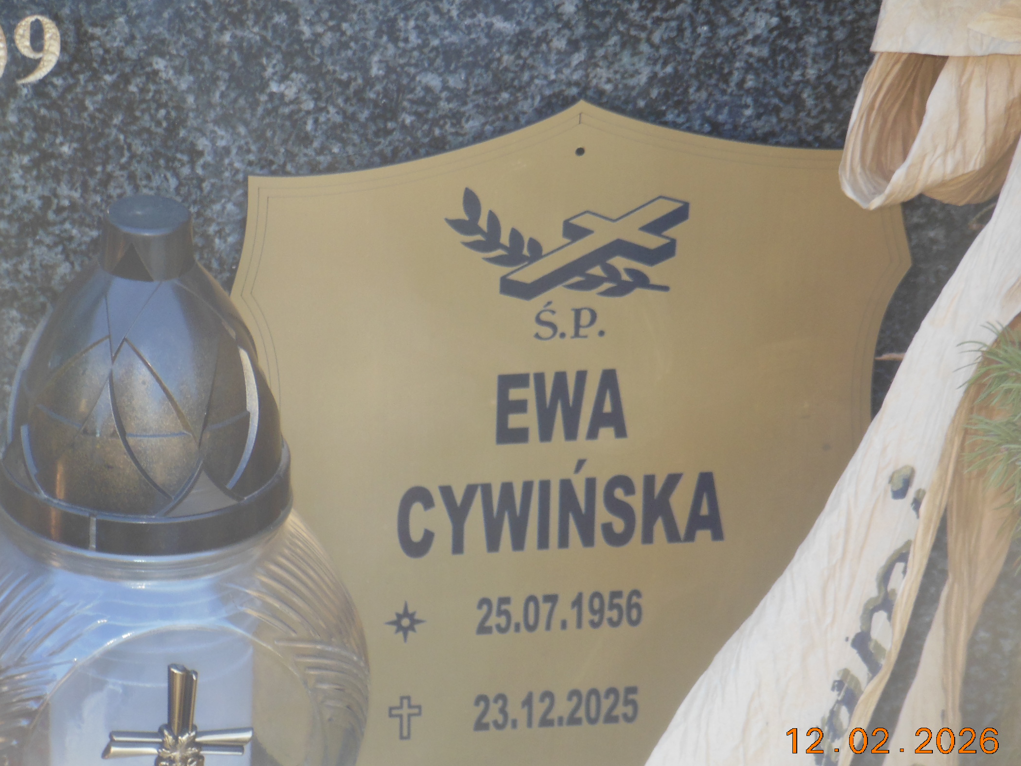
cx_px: 493
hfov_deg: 8.4
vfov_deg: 6.3
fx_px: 6961
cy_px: 409
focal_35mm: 236
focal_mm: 39.1
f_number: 5.7
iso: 200
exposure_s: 1/60
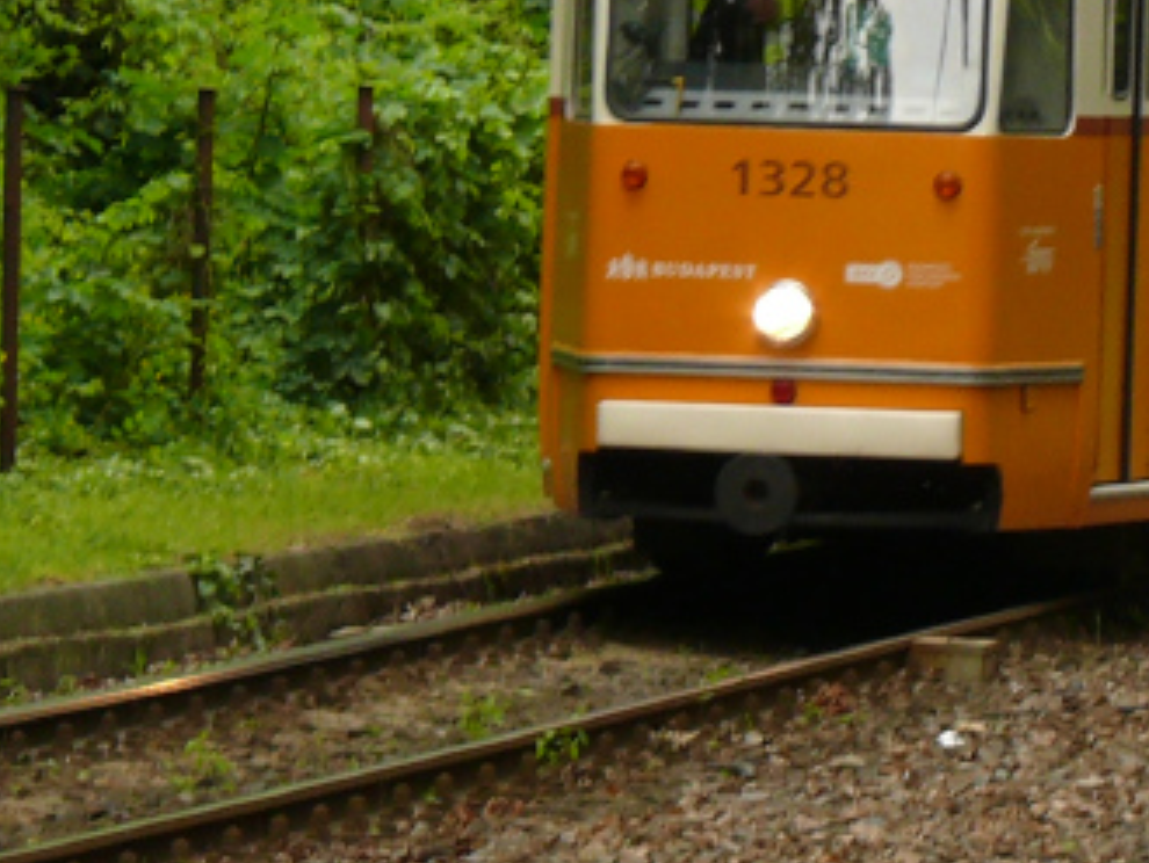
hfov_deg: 3.5
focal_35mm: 567
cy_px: -54
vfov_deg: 2.6
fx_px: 18834
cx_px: 877
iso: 100
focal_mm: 30.5
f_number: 4
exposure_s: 1/100
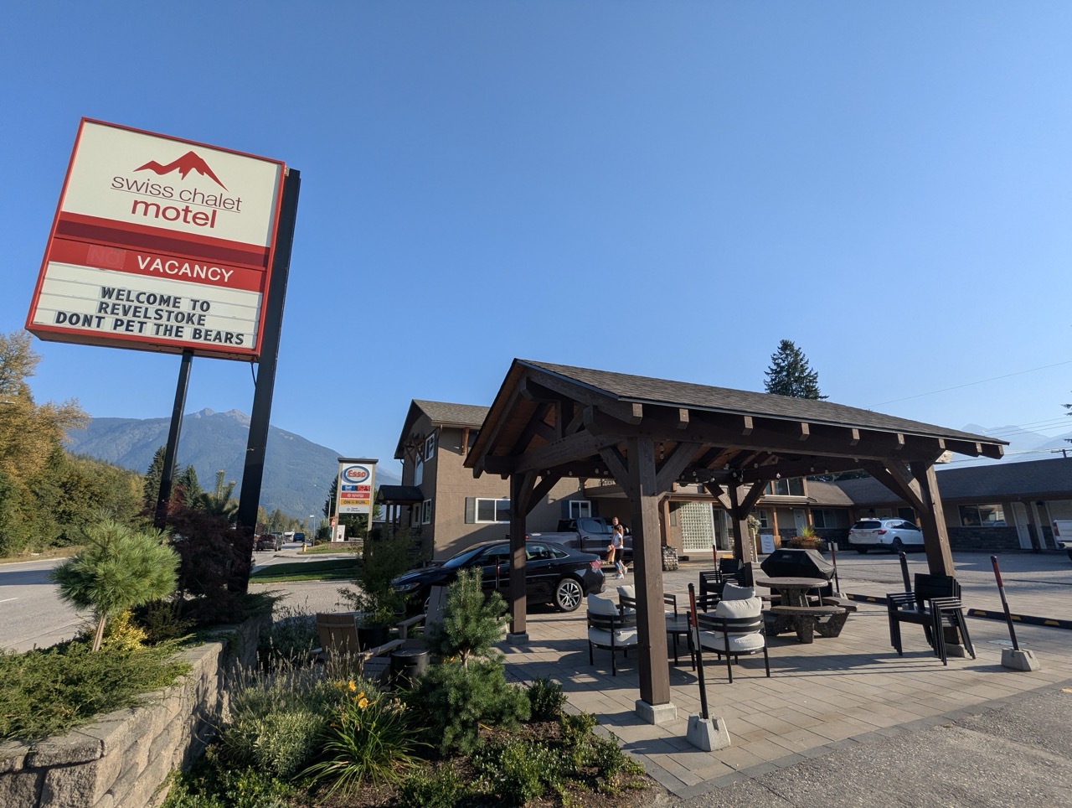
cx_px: 536
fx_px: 496
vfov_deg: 78.3
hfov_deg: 94.4
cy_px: 404
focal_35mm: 16
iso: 45
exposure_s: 1/1479
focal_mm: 2.35
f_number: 2.2
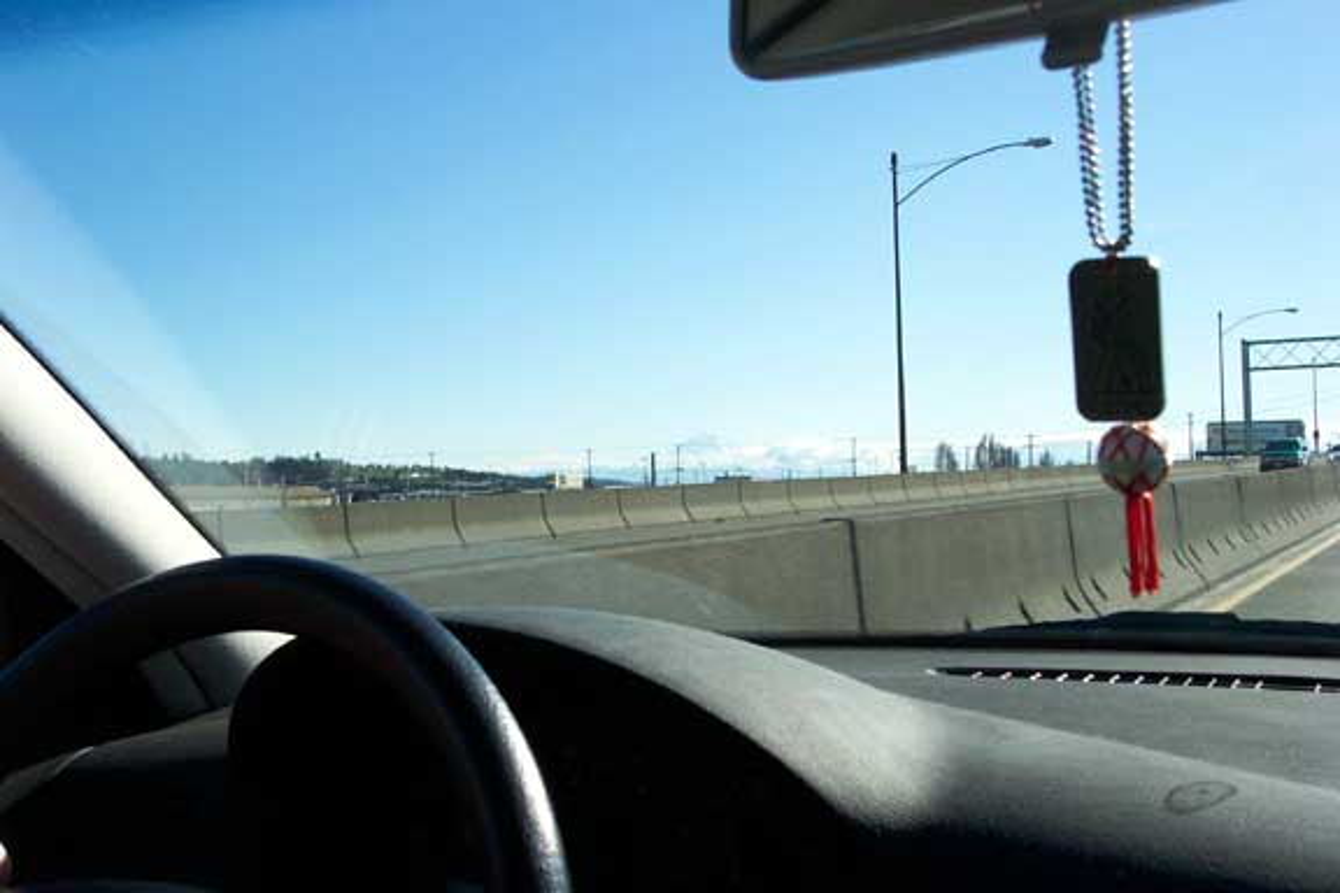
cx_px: 670
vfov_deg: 35.1
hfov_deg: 50.7
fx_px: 1414
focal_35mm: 38
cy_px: 446
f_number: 4.8
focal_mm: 8
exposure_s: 1/500
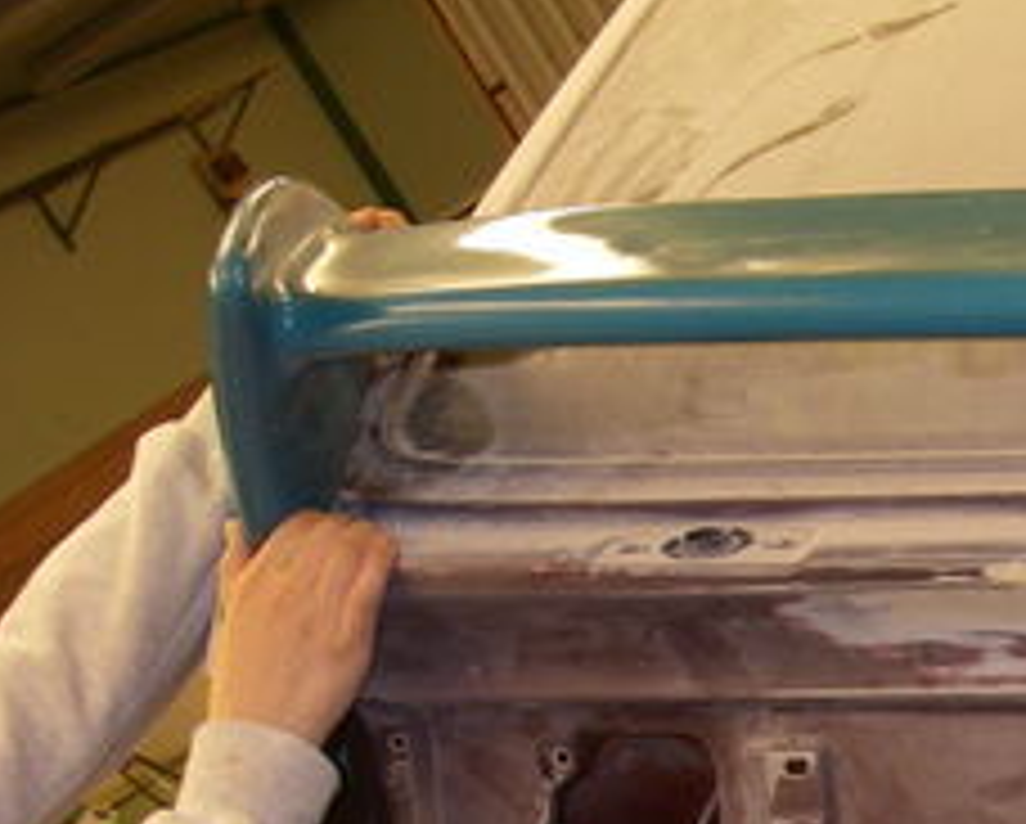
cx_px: 1395
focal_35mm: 104
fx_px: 3162
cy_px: 738
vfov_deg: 14.7
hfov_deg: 17.1
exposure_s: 1/40
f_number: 3.3
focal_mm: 6.3
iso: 160
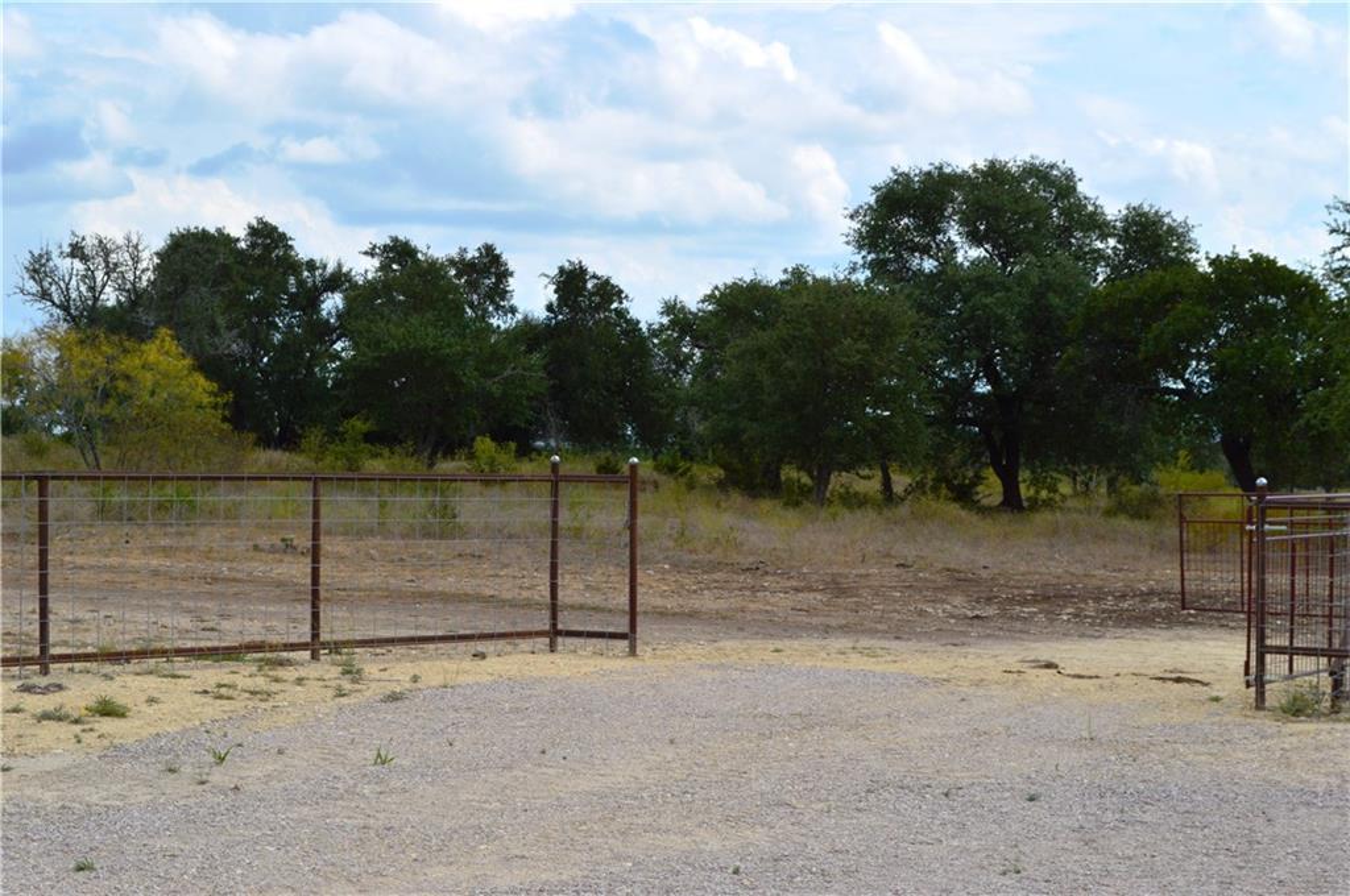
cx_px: 675
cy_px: 448
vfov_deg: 16.5
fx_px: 3090
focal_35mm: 82
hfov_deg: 24.6
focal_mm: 55
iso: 400
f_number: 11
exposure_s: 1/500
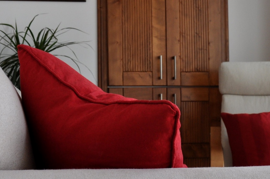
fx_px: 494
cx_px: 65
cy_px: 112
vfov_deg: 20.5
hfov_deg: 30.0
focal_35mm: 66
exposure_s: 1/125
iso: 400
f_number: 5.6
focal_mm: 18
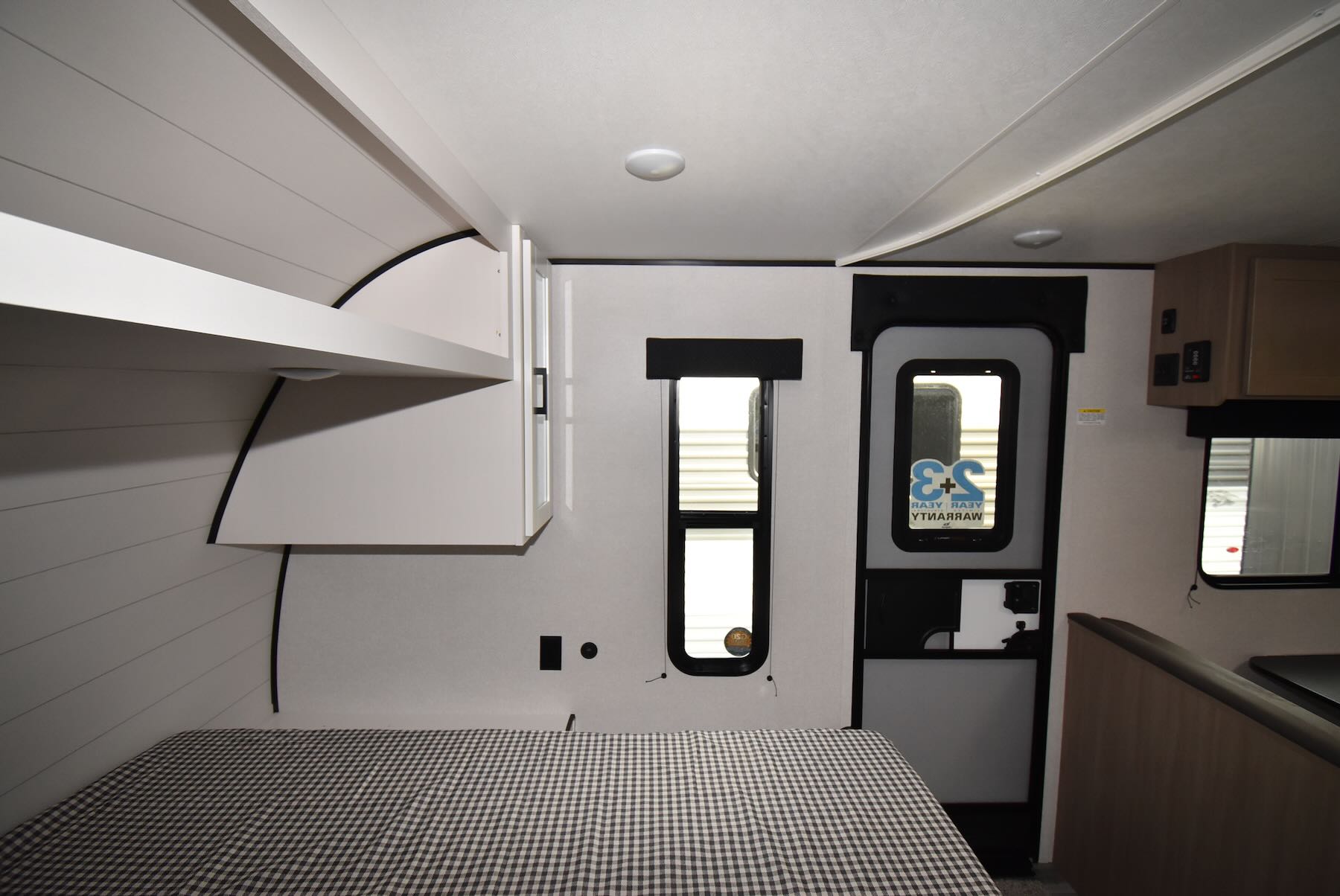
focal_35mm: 15
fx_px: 559
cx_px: 670
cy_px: 448
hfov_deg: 100.3
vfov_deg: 77.5
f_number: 5
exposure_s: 1/100
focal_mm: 10
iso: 800
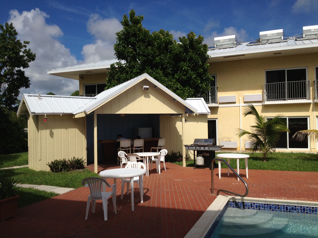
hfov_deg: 52.6
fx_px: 322
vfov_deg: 40.7
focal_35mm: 35
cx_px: 159
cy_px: 119
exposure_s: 1/4608
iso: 50
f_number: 2.4
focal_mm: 4.28
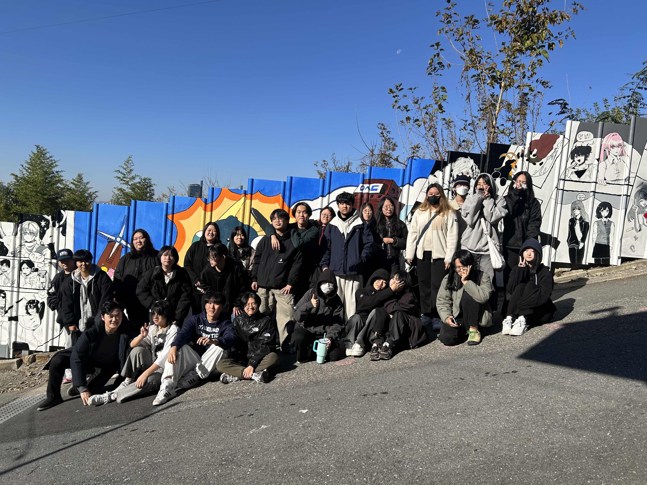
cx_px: 324
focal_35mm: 26
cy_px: 242
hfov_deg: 67.3
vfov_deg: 53.1
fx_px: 486
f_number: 1.5
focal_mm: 5.7
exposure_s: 1/4444
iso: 50
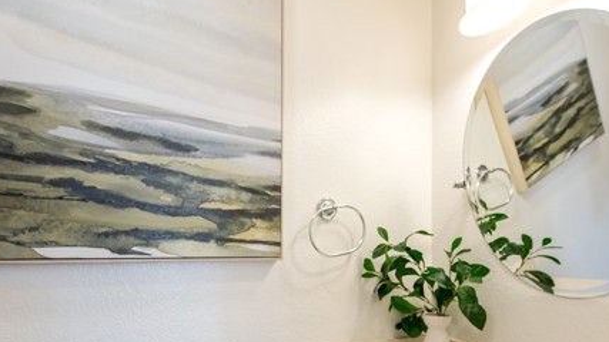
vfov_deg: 47.7
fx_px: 355
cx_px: 284
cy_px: 289
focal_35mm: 22
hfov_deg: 81.1
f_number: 5
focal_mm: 14
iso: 400
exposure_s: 1/100
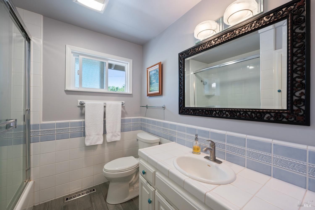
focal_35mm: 14
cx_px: 158
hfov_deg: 104.3
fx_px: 122
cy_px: 105
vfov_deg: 81.2
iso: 200
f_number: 8
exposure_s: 1/10
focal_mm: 14
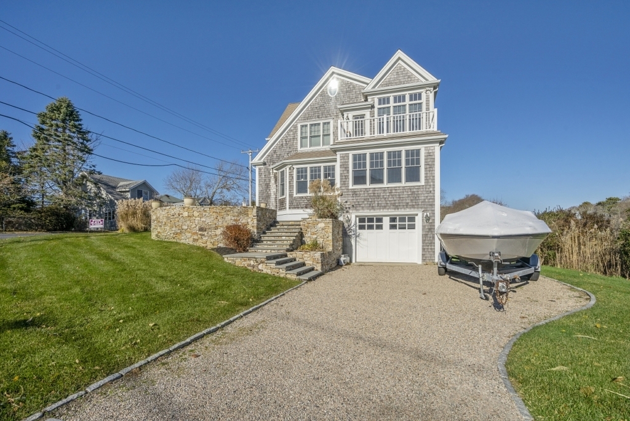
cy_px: 210
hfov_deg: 96.7
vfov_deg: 73.8
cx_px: 315
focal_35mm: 16
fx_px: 280
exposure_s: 1/640
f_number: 11
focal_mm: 16
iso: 400
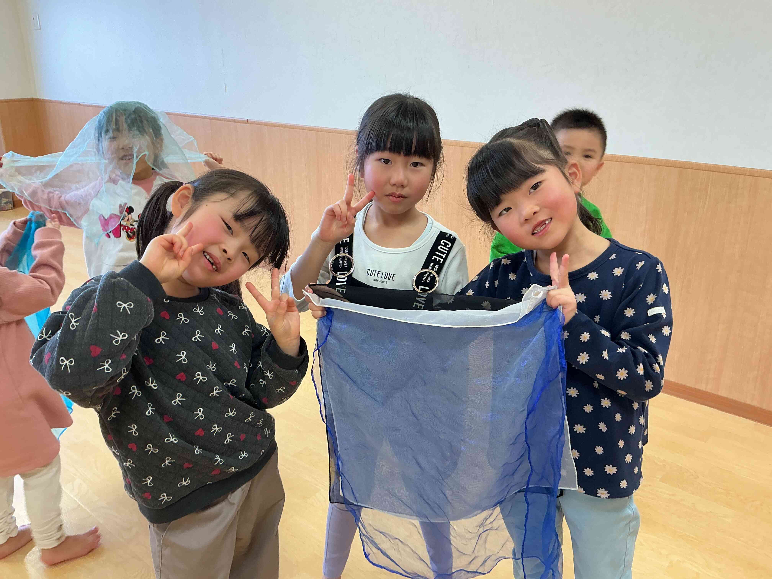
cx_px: 386
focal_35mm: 29
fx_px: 647
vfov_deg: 48.2
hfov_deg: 61.7
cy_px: 290
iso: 32
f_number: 1.8
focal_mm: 3
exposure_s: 1/60
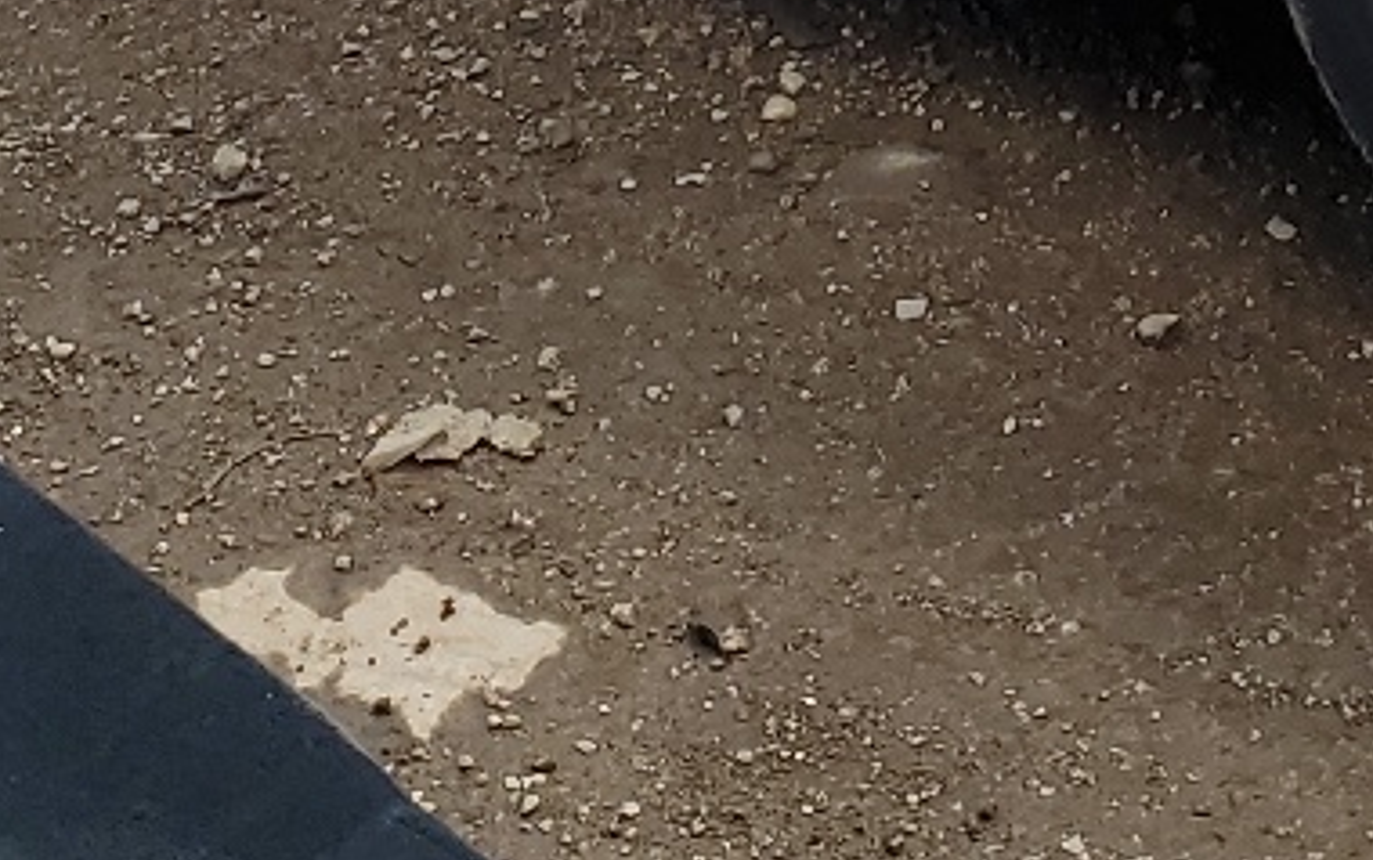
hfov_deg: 17.7
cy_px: -781
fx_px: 4343
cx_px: 1178
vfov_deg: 10.5
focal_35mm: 116
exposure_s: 1/1429
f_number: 1.5
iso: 50
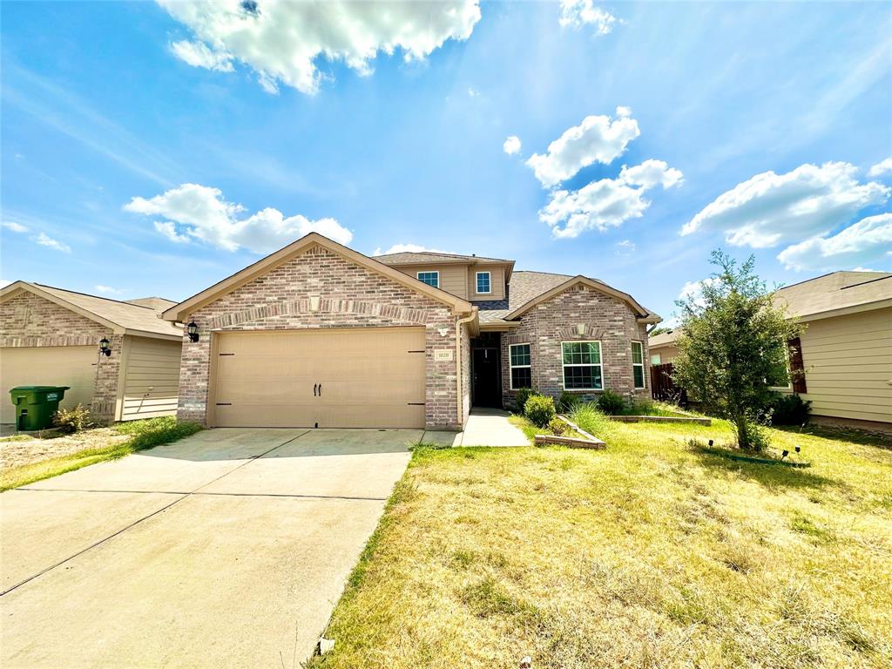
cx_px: 446
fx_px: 361
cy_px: 334
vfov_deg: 85.7
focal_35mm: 14
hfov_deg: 102.1
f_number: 2.2
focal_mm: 2.22
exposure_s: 1/2681
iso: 50
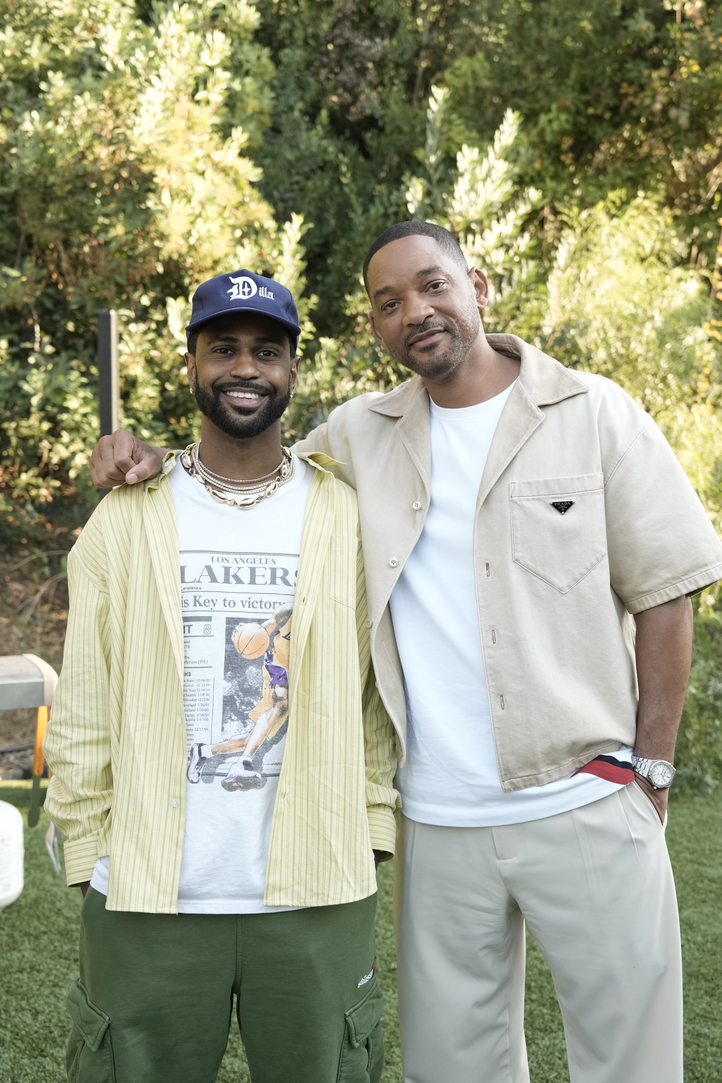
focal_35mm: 45
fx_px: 1354
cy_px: 550
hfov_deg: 29.9
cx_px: 390
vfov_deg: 43.6
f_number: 4
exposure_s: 1/400
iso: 800
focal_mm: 40
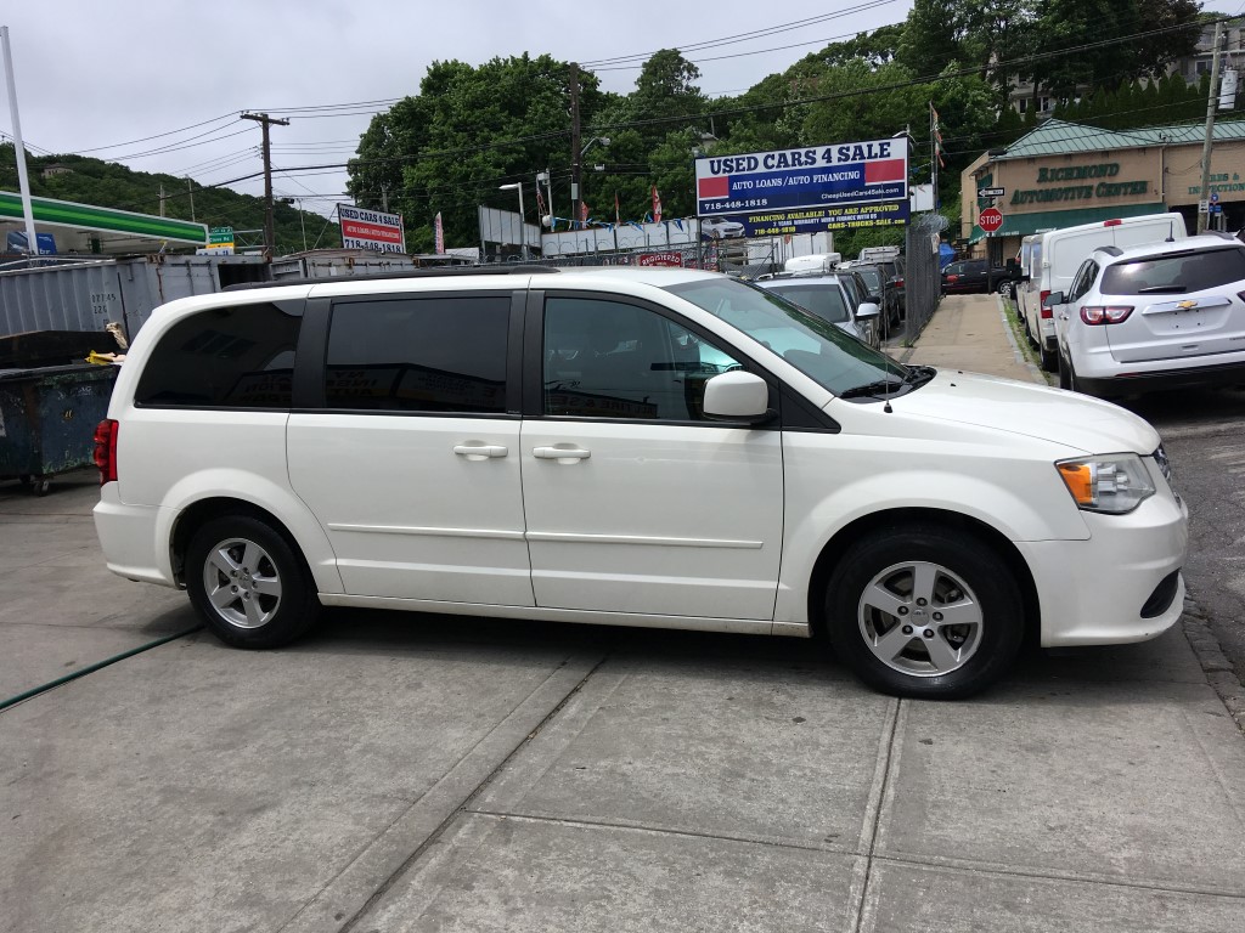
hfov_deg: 61.7
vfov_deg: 48.2
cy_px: 466
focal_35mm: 29
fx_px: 1043
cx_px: 622
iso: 25
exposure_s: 1/2849
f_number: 2.2
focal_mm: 4.15
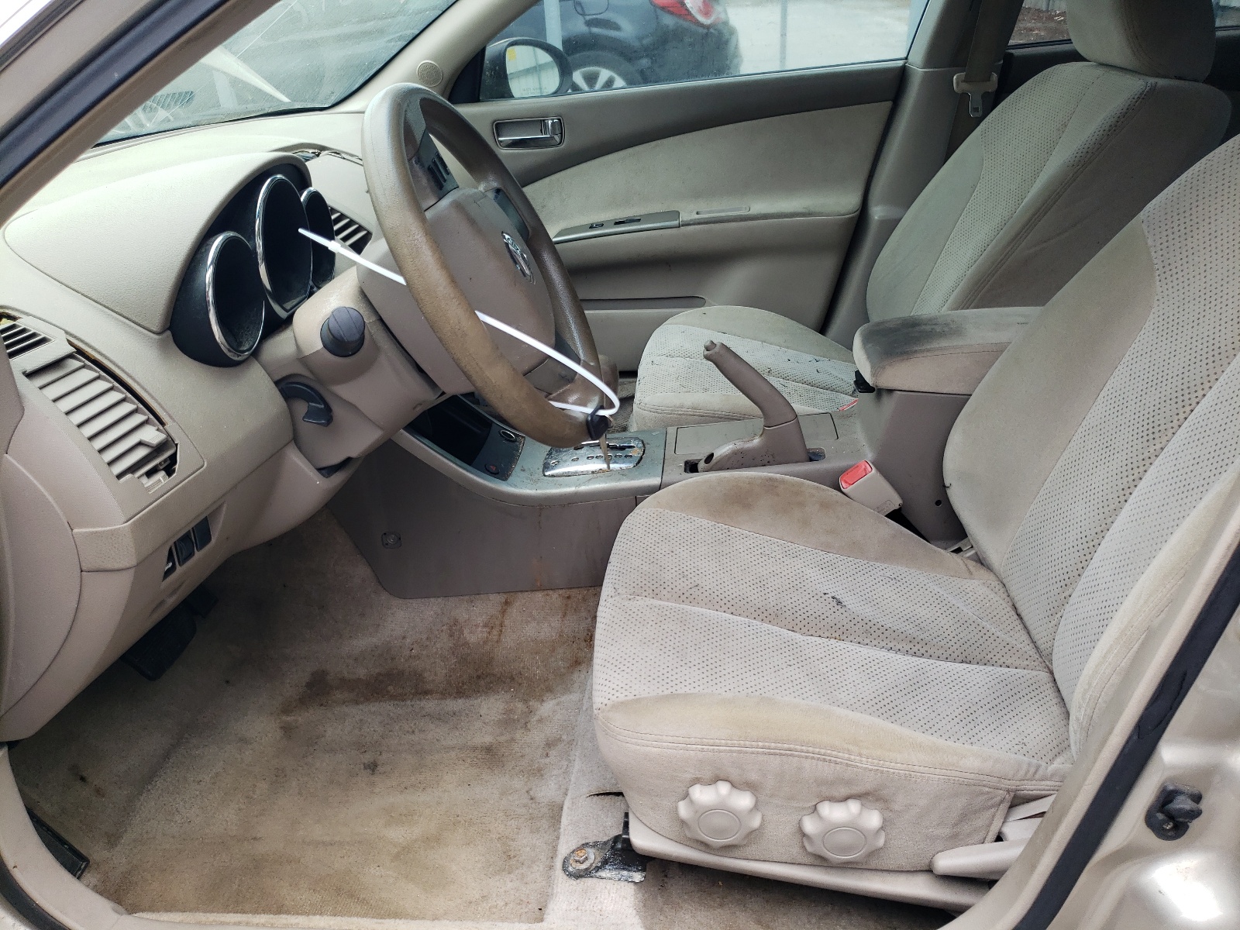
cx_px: 620
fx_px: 931
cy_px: 465
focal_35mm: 26
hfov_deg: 67.3
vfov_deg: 53.1
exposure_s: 1/400
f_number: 1.5
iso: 50
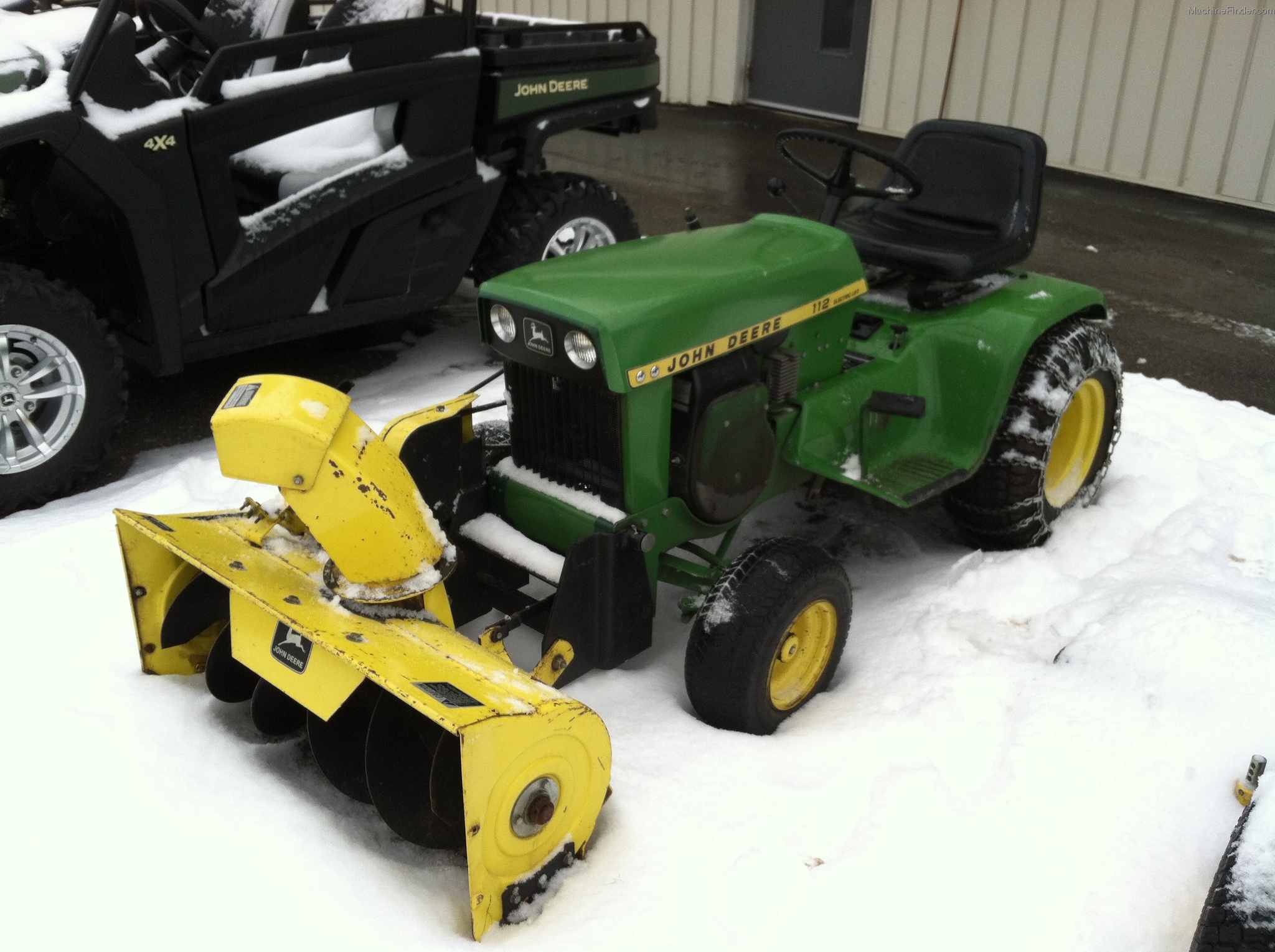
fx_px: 1287
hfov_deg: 52.7
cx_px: 638
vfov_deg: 40.6
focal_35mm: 35
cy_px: 476
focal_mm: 3.85
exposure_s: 1/510
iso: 80
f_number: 2.8
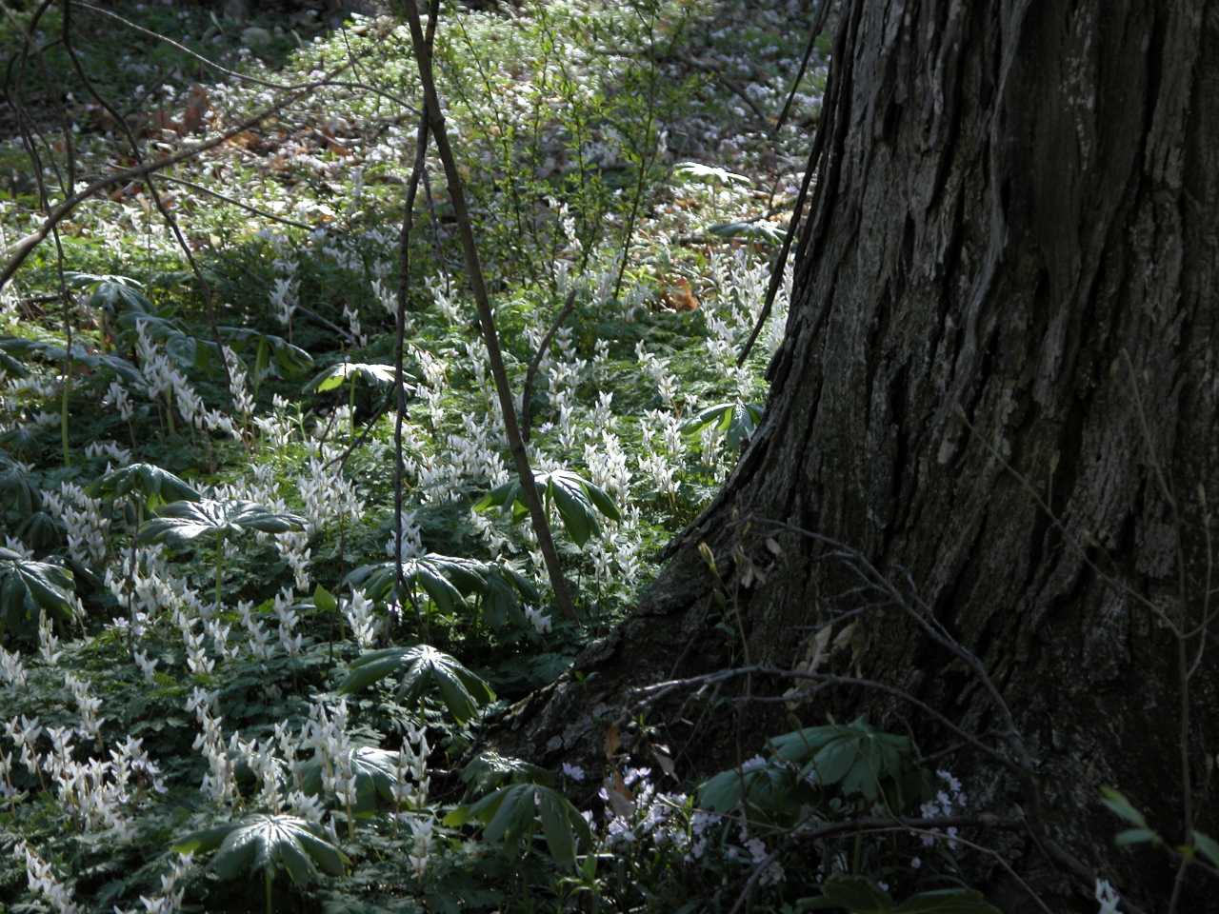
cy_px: 457
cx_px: 610
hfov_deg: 13.3
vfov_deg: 10.0
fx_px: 5212
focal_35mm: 148
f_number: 3.9
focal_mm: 37.7
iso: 100
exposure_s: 1/188
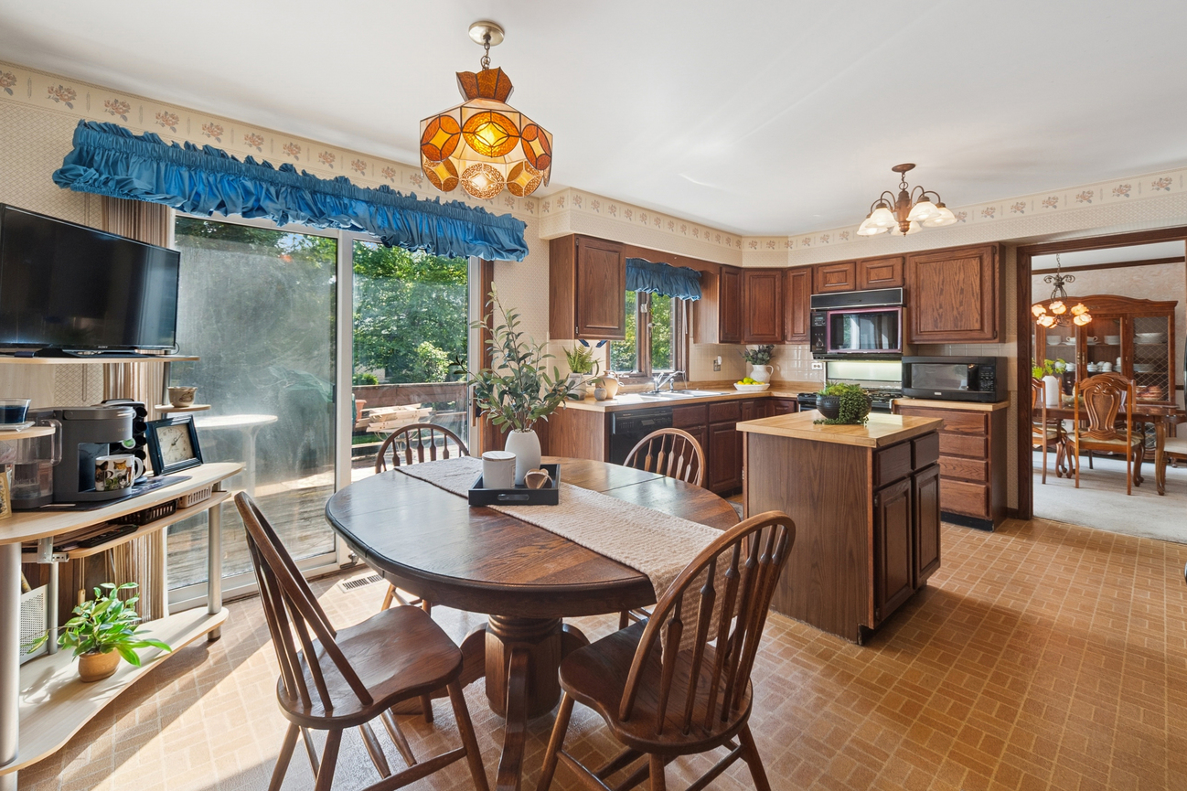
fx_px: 494
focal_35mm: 15
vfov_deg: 76.9
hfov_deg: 100.4
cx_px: 577
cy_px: 340
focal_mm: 12
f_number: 8
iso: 400
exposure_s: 1/50
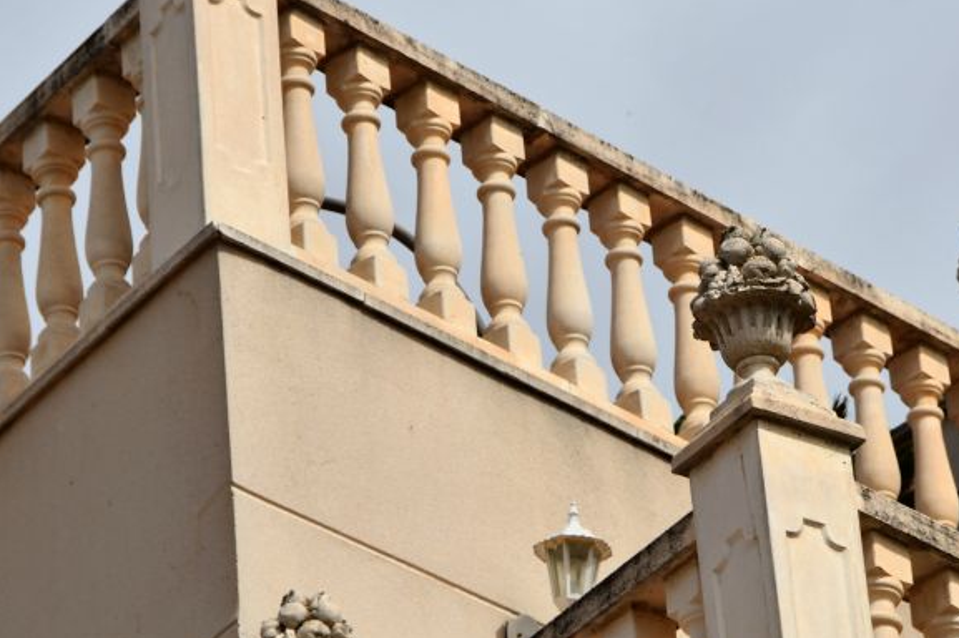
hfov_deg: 8.4
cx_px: 557
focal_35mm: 245
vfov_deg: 5.6
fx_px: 6523
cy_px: 269
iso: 100
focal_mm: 92
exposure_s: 1/400
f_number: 10
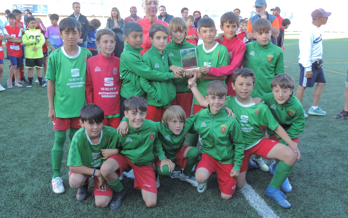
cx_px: 174
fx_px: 332
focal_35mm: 35
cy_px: 96
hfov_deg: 55.3
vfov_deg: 36.2
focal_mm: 5.8
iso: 110
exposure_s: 1/50
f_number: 3.2
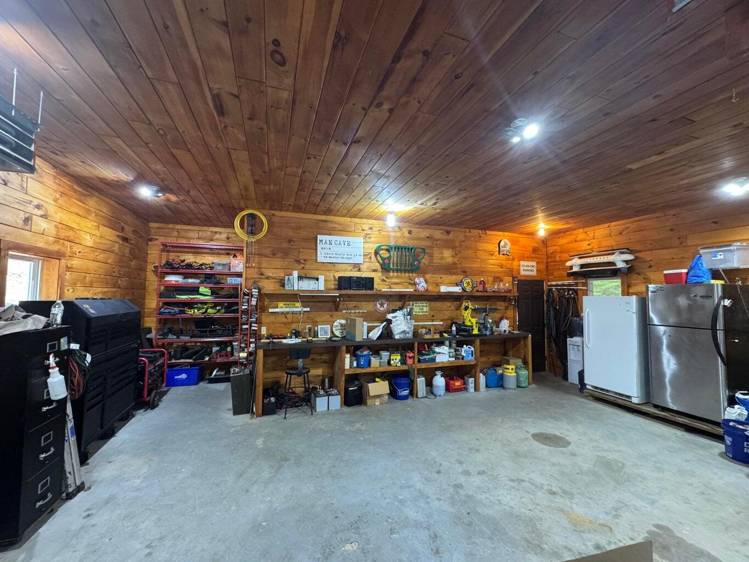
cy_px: 281
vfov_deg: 85.7
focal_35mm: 14
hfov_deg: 102.1
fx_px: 303
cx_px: 374
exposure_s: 1/60
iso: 500
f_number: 2.2
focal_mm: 2.22
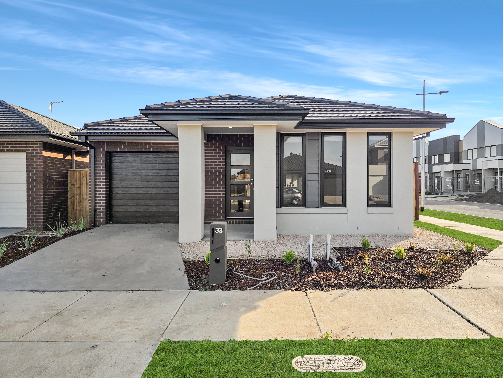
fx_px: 334
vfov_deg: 58.9
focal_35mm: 23
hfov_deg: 73.9
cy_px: 189
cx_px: 252
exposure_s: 1/1000
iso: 12
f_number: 1.7
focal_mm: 6.3
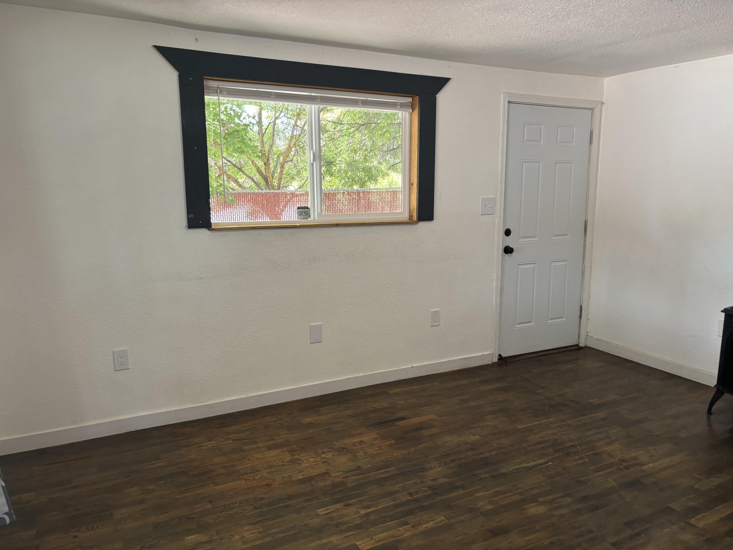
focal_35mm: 26
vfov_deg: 53.1
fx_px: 551
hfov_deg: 67.3
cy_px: 275
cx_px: 366
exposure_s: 1/60
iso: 125
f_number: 1.6
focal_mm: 5.96
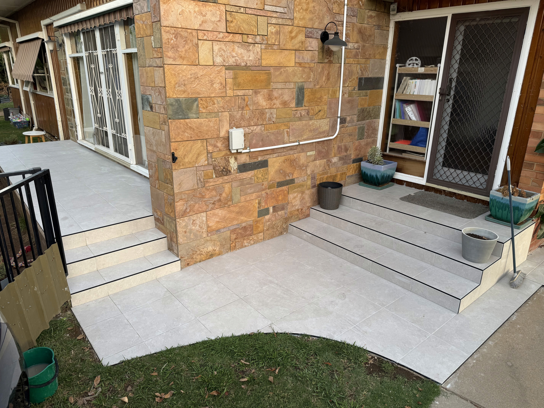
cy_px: 204
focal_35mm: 24
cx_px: 272
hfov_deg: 71.6
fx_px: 377
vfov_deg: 56.8
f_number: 1.78
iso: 80
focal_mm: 6.76
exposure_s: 1/121
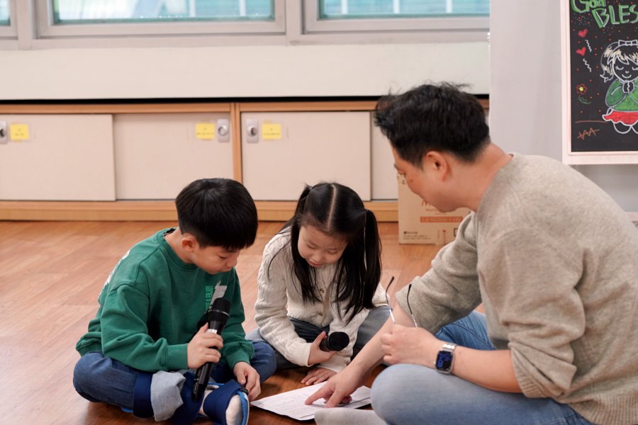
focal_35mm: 70
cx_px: 319
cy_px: 212
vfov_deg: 19.5
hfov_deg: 28.8
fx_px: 1240
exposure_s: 1/160
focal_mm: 70
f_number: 4
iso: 2000
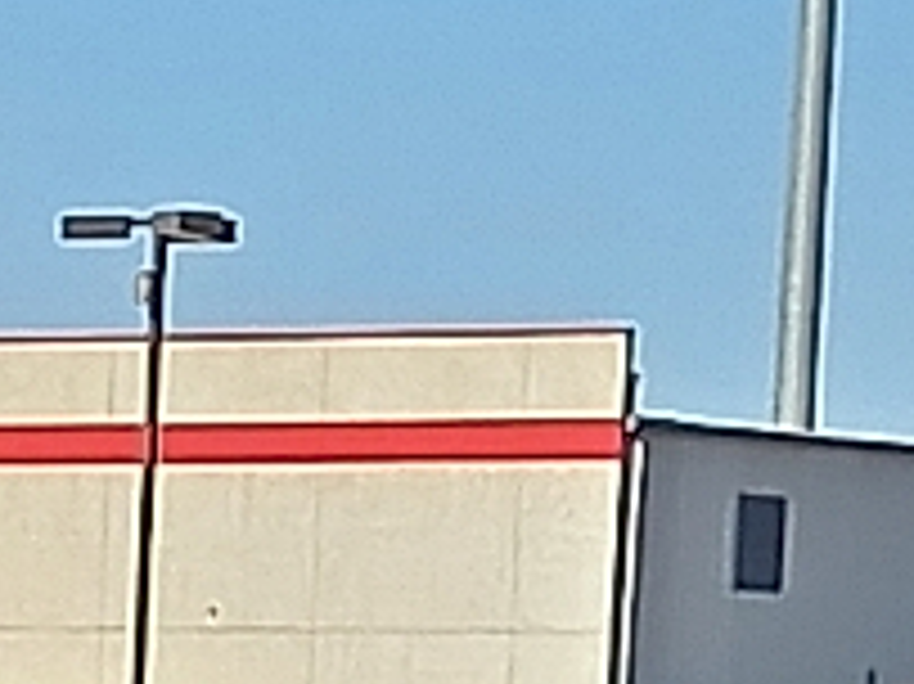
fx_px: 8735
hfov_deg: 5.9
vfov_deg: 4.3
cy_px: 2218
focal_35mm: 331
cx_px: -747
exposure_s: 1/1667
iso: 25
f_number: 1.8
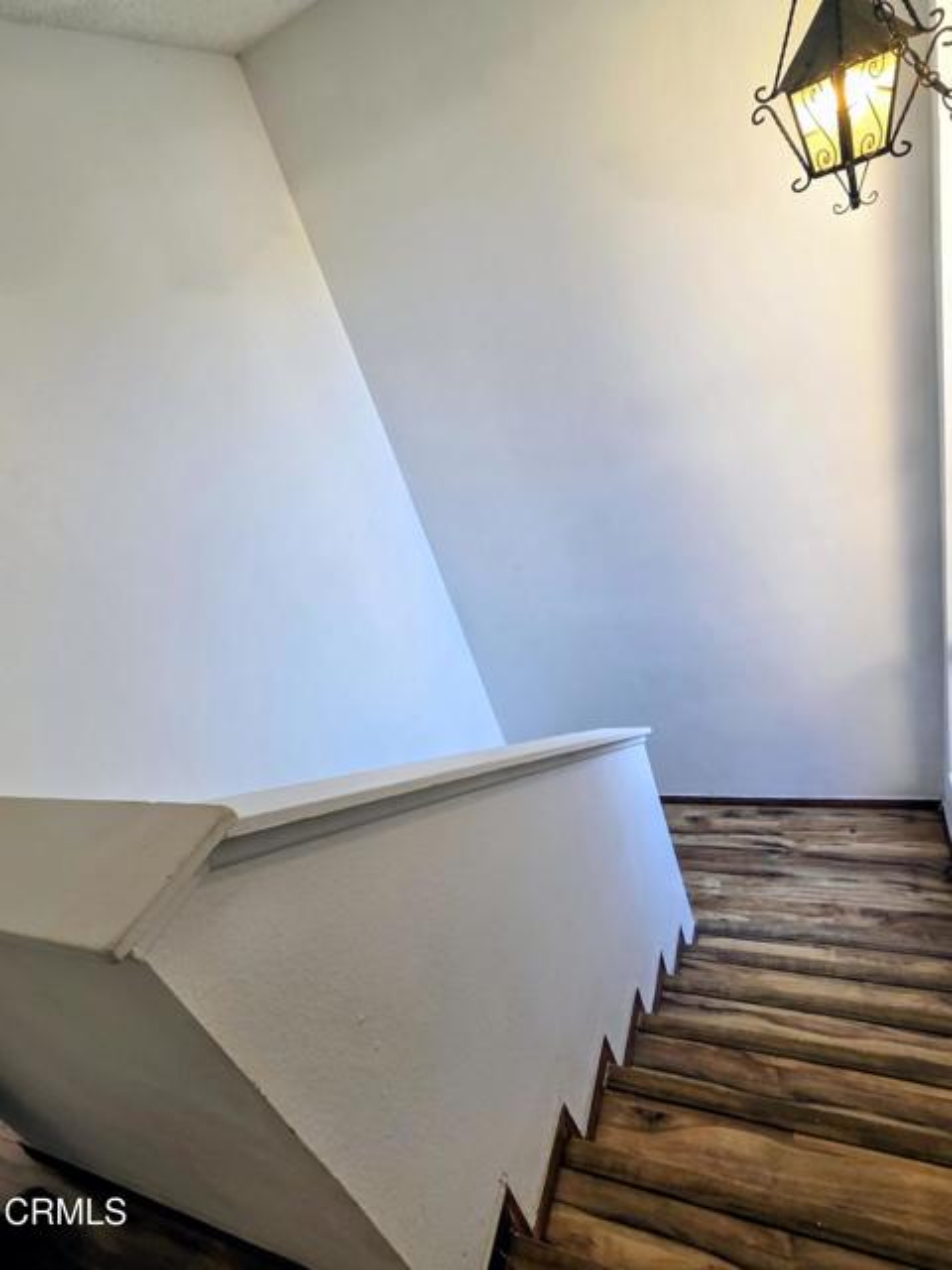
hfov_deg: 89.9
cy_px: 635
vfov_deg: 106.2
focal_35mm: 13
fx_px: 477
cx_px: 476
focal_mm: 2.2
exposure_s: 1/120
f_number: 2.2
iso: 125
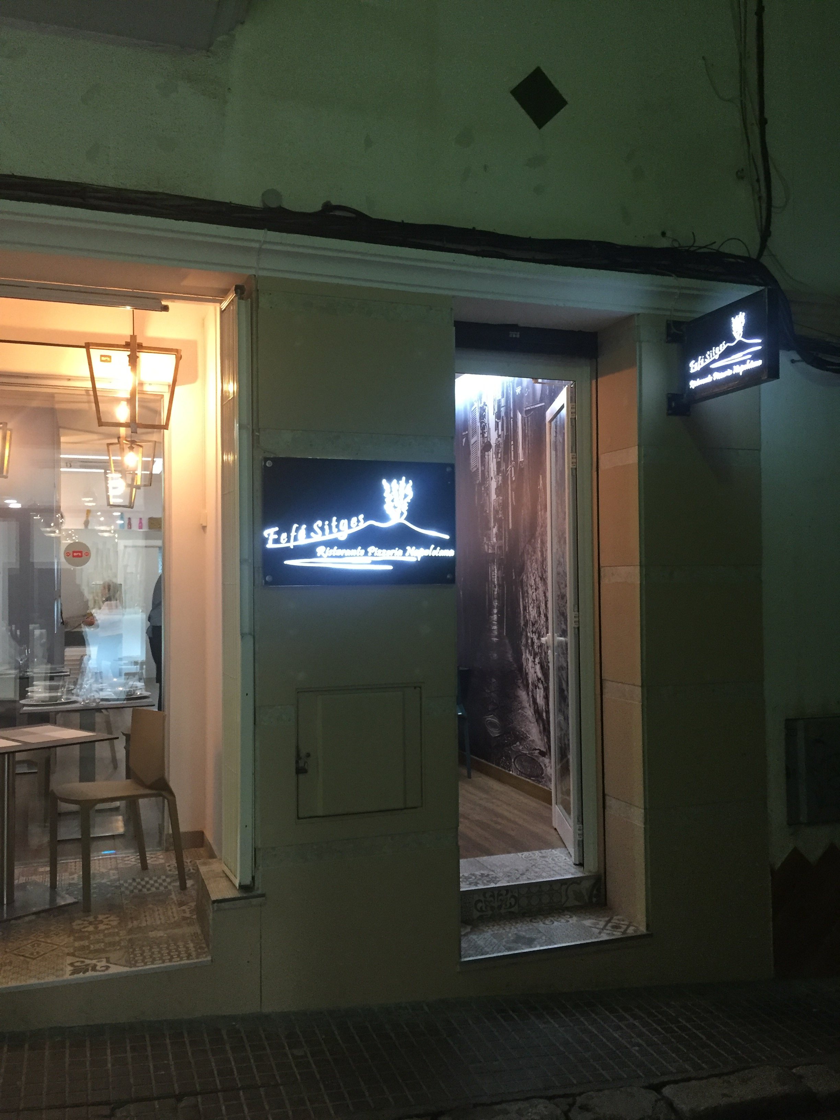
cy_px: 560
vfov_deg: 61.7
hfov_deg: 48.2
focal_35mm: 29
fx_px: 938
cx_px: 420
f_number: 2.2
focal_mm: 4.15
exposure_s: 1/33
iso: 250
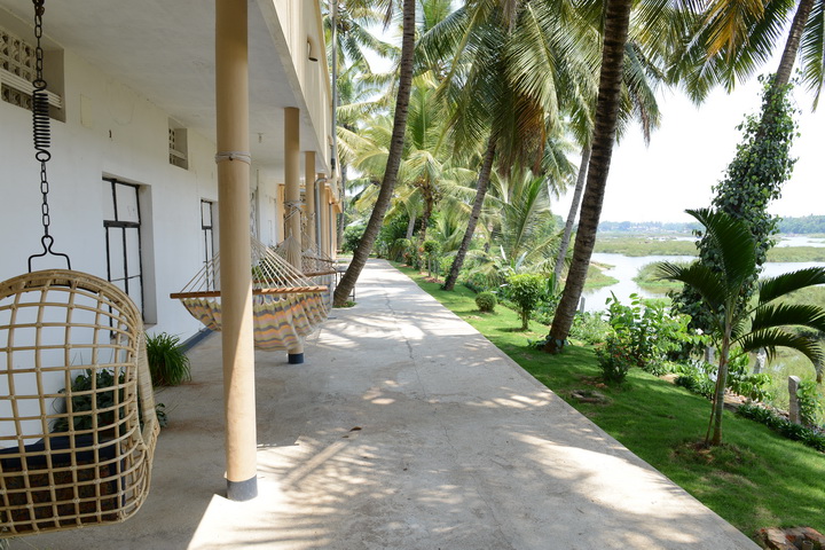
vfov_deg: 53.1
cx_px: 412
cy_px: 275
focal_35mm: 24
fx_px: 550
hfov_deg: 73.7
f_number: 10
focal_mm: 24
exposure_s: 1/125
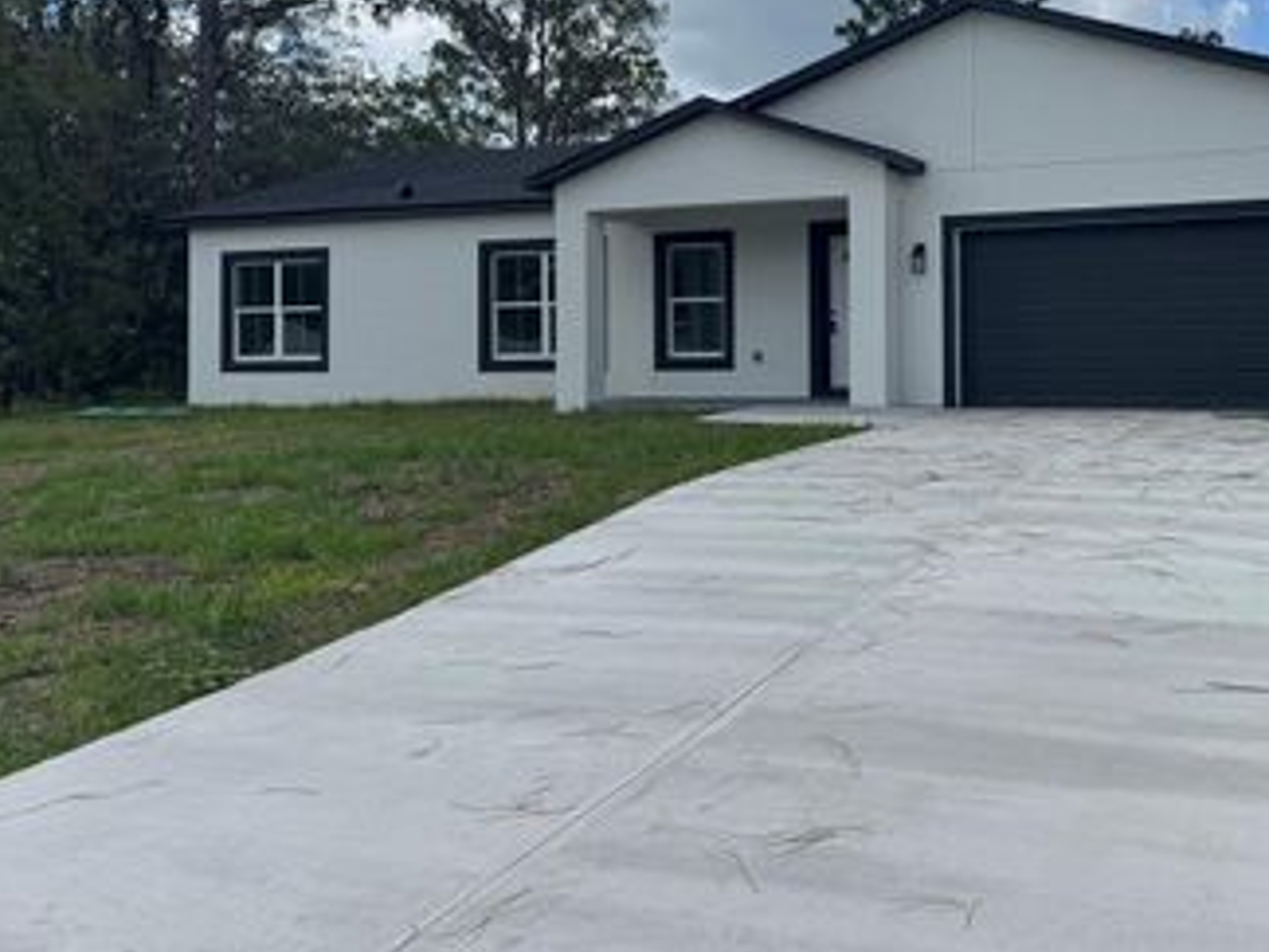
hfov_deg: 49.3
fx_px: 1356
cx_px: 838
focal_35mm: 37
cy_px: 311
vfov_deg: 38.2
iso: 80
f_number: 1.78
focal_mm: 6.76
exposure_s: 1/6410
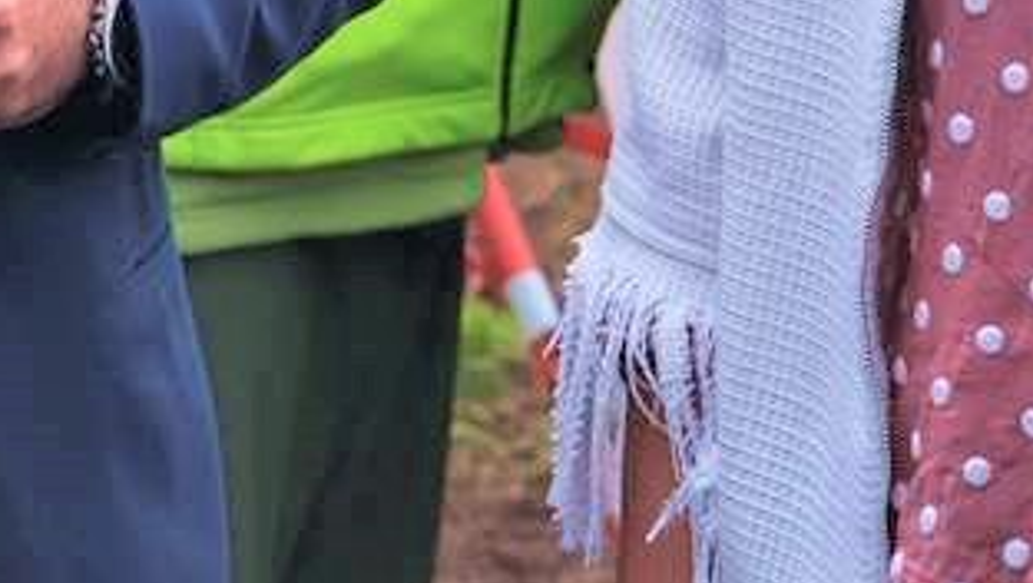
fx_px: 10005
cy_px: -694
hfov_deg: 5.9
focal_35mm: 365
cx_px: -384
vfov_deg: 3.3
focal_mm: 42.9
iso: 160
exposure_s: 1/120
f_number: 5.6
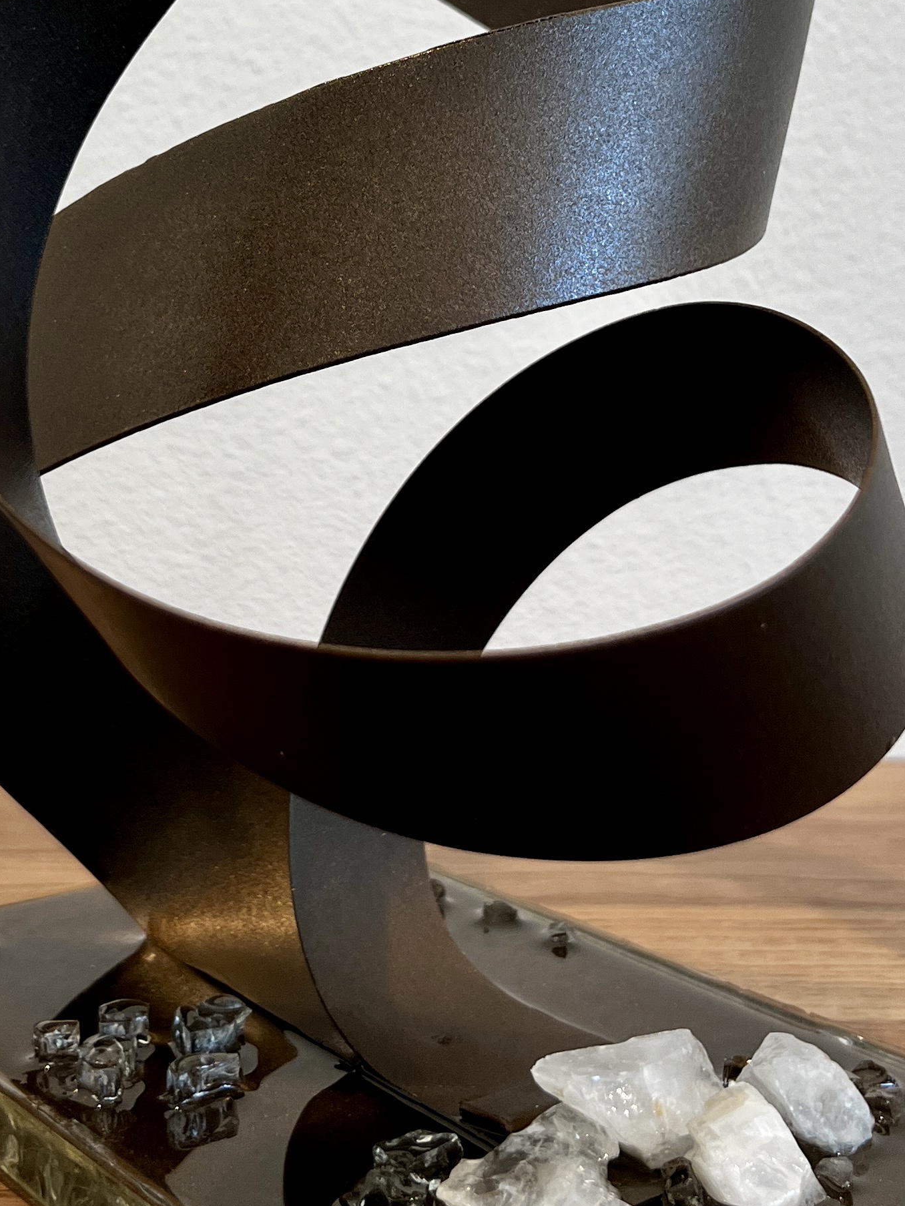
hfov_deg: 25.2
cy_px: 290
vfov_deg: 32.5
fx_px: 2021
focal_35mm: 58
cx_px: 377
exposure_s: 1/60
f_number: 1.5
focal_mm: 5.7
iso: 64
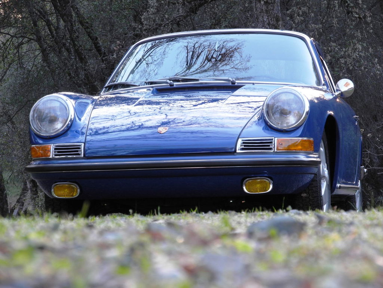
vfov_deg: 9.7
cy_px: 144
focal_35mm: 153
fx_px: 1693
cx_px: 192
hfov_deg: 12.9
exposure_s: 1/30
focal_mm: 32.6
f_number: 5
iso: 163
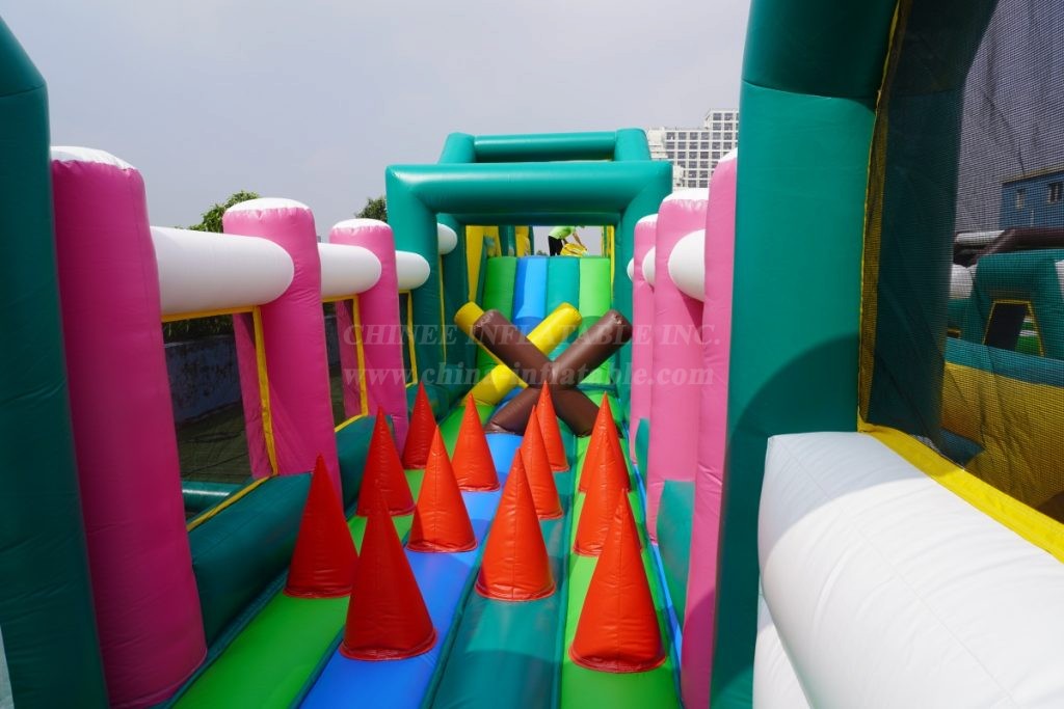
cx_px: 532
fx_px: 709
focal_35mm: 24
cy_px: 354
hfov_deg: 73.7
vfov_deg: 53.1
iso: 100
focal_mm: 16
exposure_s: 1/200
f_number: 10
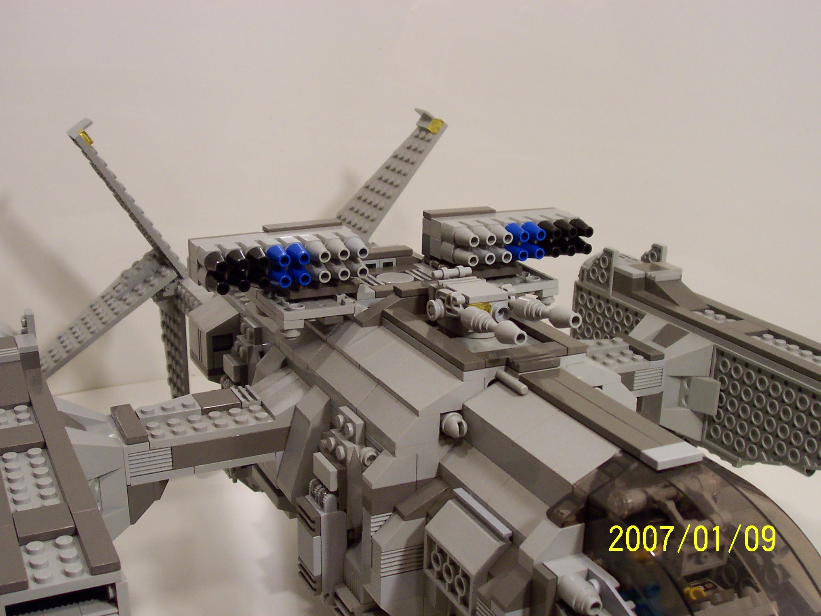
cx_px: 410
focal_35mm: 46
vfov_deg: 31.5
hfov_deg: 41.2
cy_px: 308
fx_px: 1091
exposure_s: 1/45
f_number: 3
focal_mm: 7
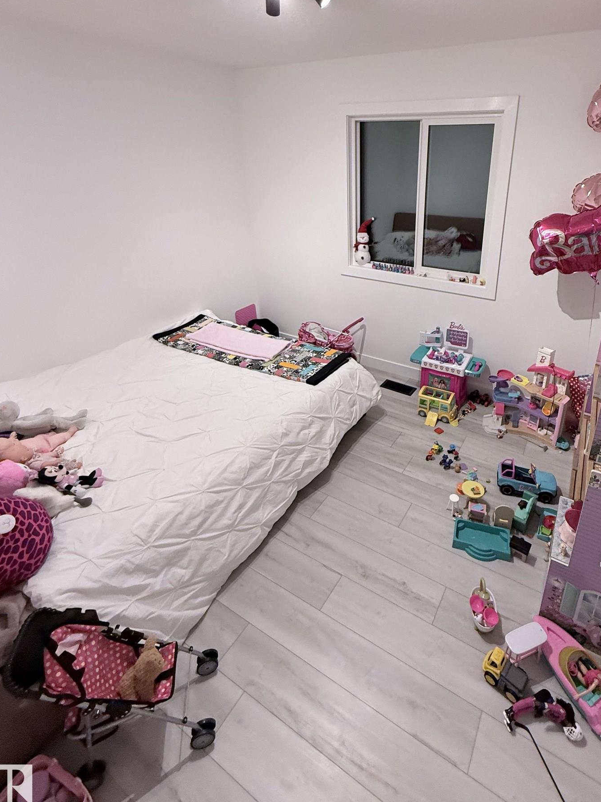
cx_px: 374
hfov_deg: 70.5
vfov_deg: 86.3
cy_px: 310
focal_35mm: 18
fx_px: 417
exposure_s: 1/120
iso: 320
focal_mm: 2.22
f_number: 2.2
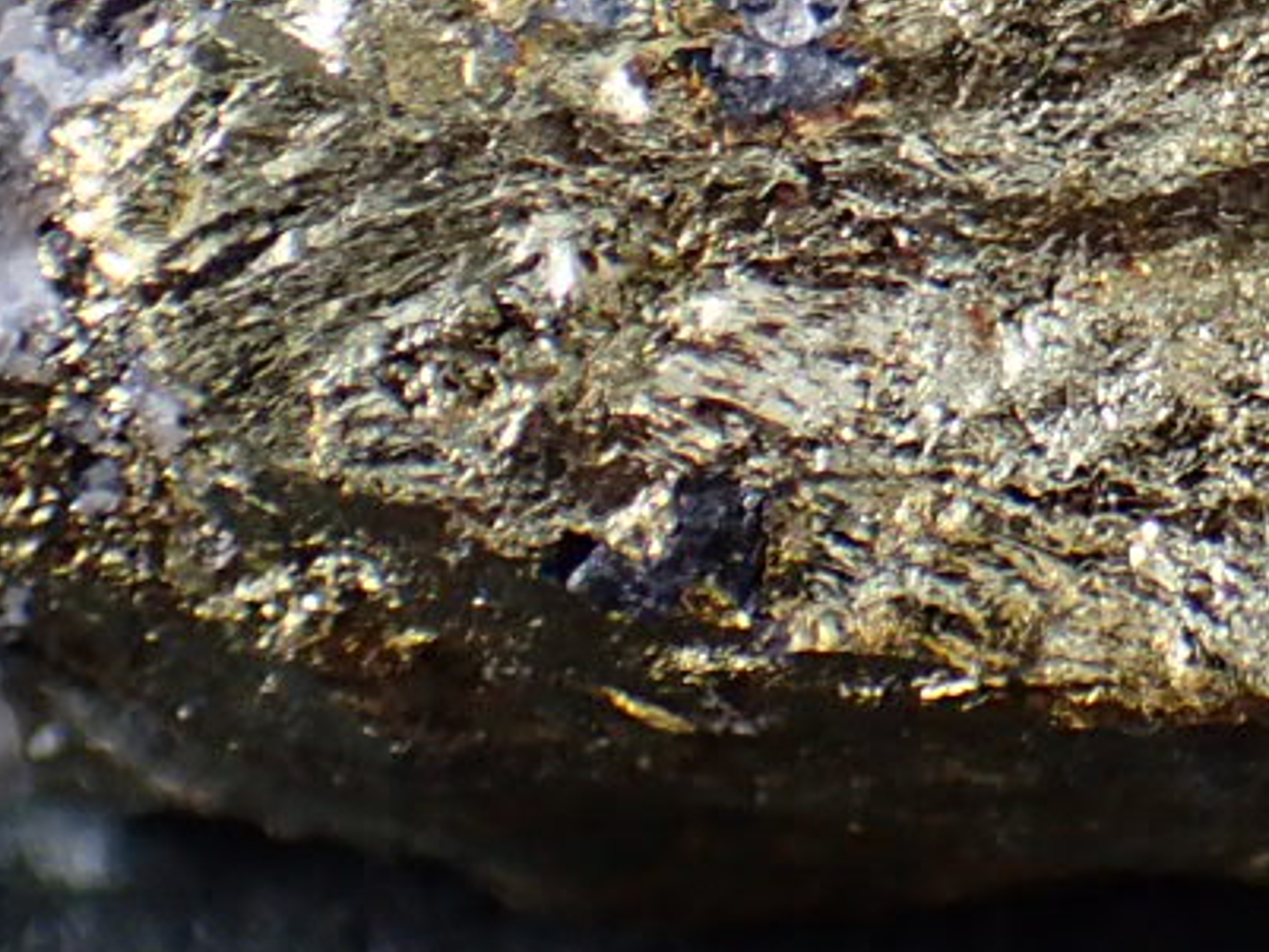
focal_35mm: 182
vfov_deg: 8.0
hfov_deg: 10.7
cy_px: -503
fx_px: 6674
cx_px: 1453
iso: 200
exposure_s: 1/160
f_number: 2.7
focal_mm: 6.86
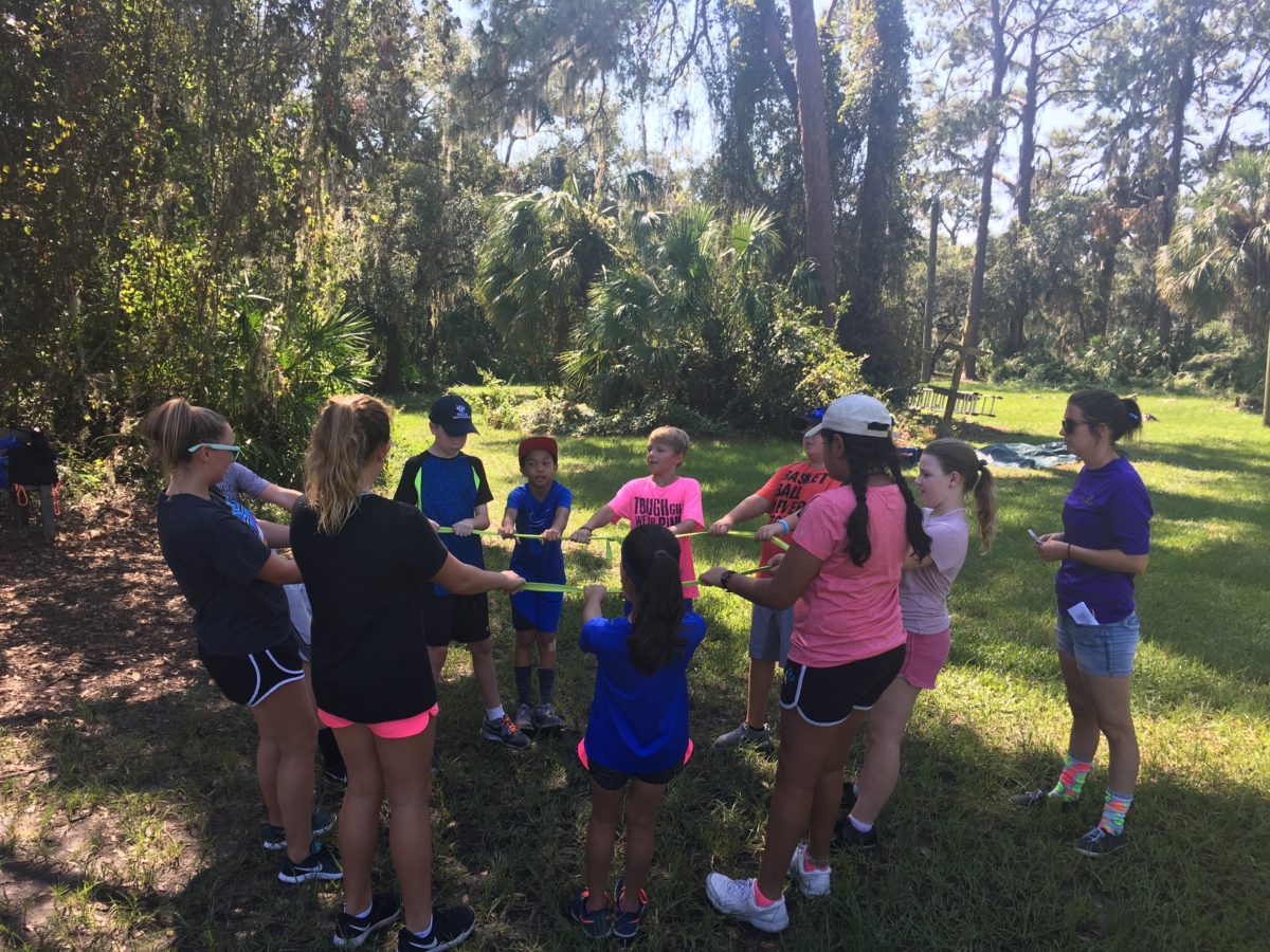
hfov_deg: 61.7
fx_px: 1064
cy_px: 476
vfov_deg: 48.2
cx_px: 635
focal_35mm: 29
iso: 25
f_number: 2.2
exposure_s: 1/277
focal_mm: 4.15
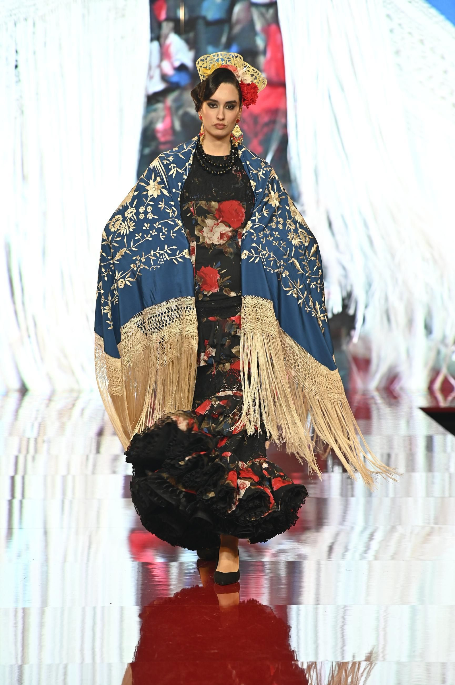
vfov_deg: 15.8
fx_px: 2468
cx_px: 228
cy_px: 342
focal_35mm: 130
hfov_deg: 10.5
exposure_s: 1/320
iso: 800
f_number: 4
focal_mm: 130
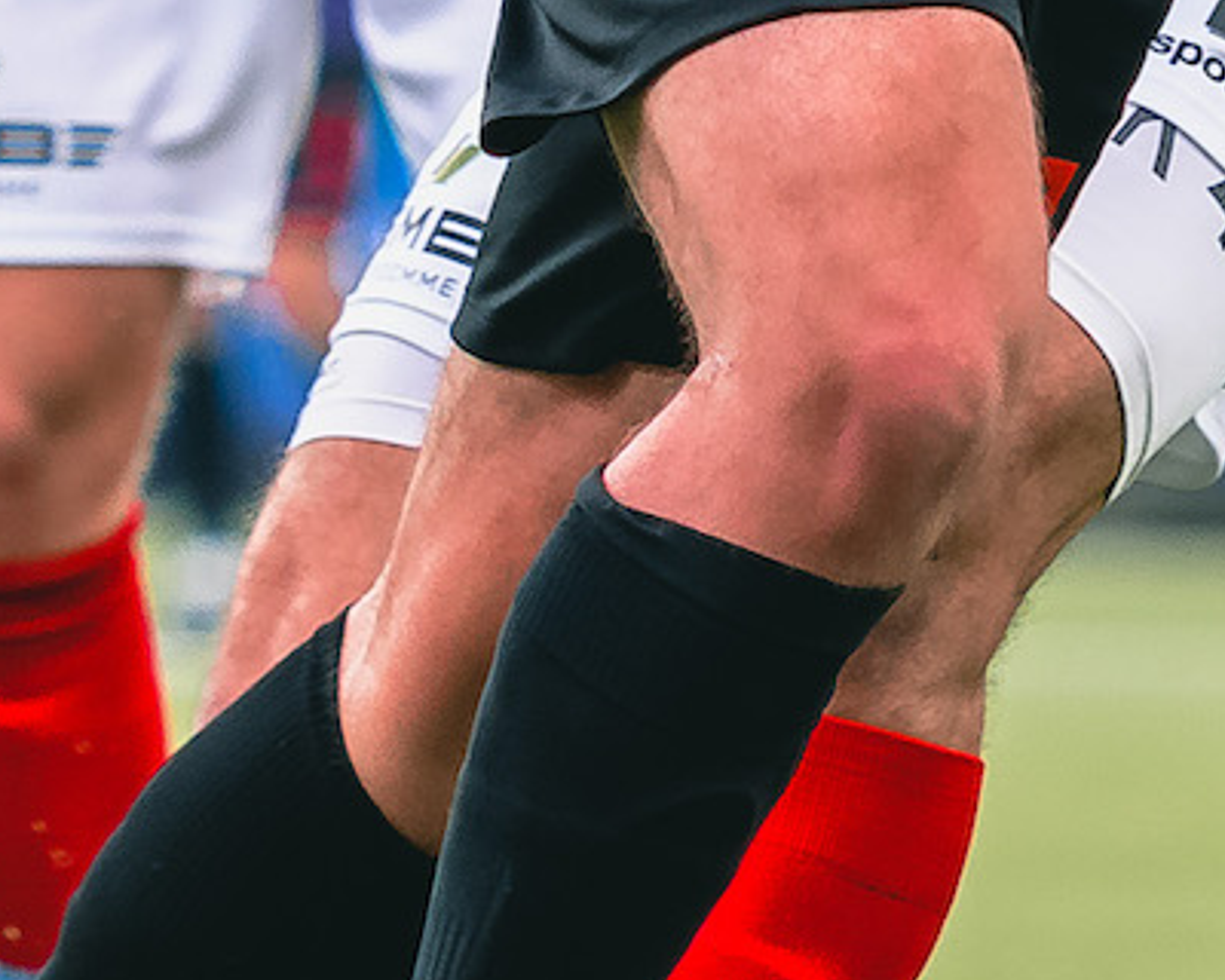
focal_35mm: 1205
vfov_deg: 1.3
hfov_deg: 1.6
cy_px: -115
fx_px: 43679
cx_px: 756
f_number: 3.2
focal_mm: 145
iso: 640
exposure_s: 1/1250
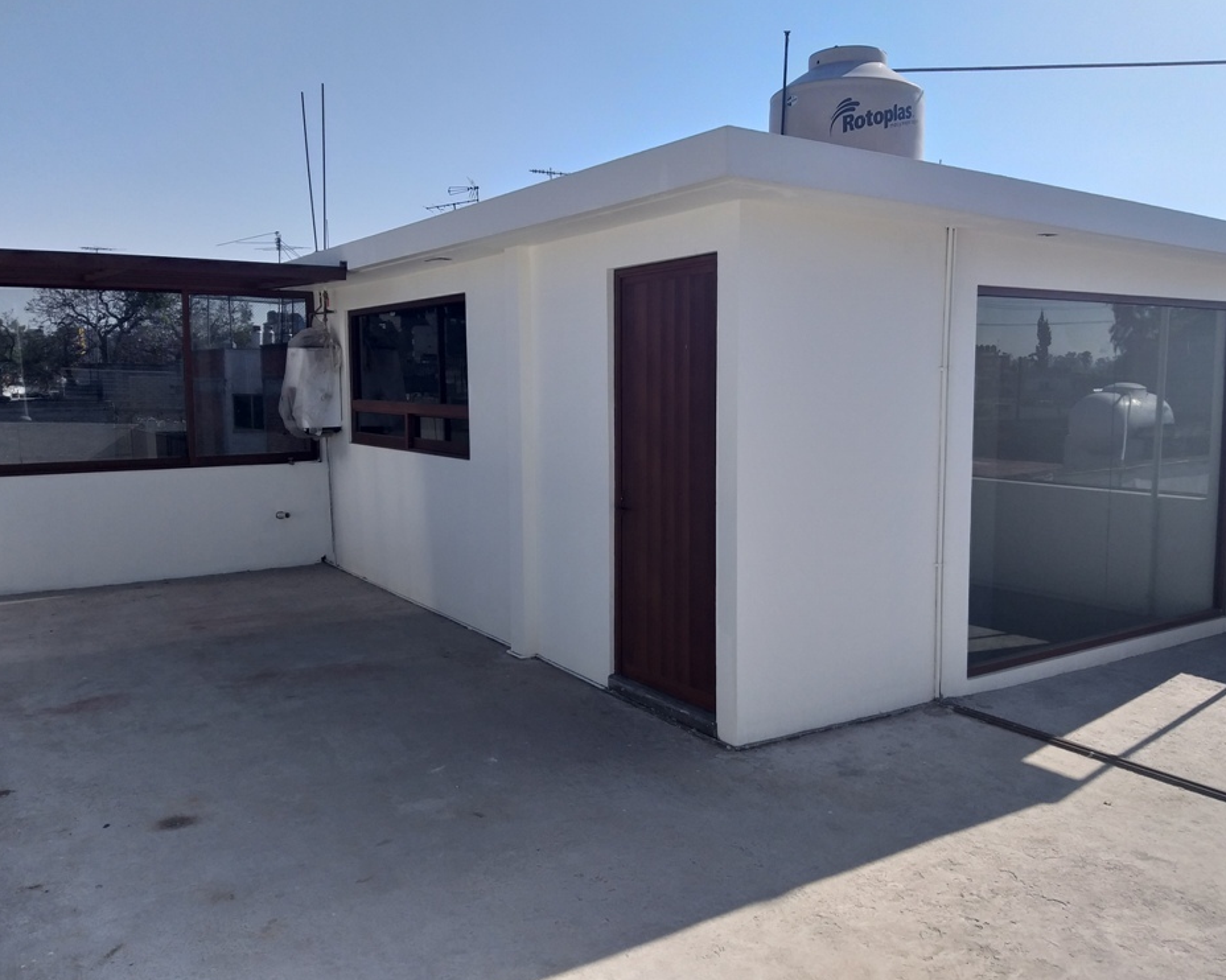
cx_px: 642
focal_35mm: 28
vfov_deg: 51.5
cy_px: 489
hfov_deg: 62.2
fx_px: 1016
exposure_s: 1/2261
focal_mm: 3.93
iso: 40
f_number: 1.7
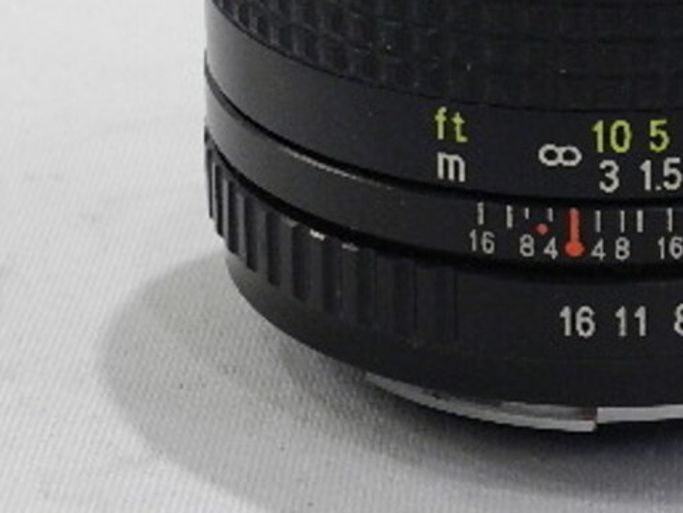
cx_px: 632
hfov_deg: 9.4
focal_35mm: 209
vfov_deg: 7.1
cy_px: 99
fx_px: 4126
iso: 800
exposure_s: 1/80
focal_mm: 14.9
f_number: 4.4
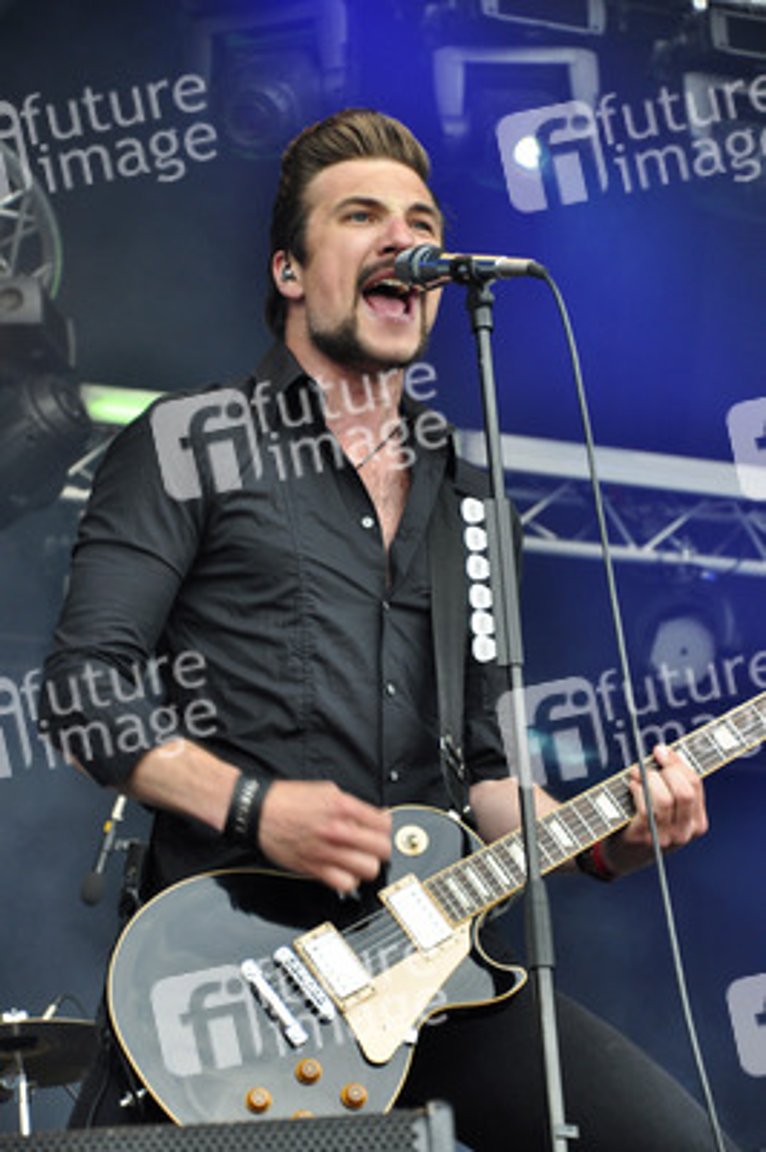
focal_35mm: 138
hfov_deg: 9.9
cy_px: 576
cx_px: 383
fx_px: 4412
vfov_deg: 14.9
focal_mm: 92
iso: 500
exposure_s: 1/160
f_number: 5.6
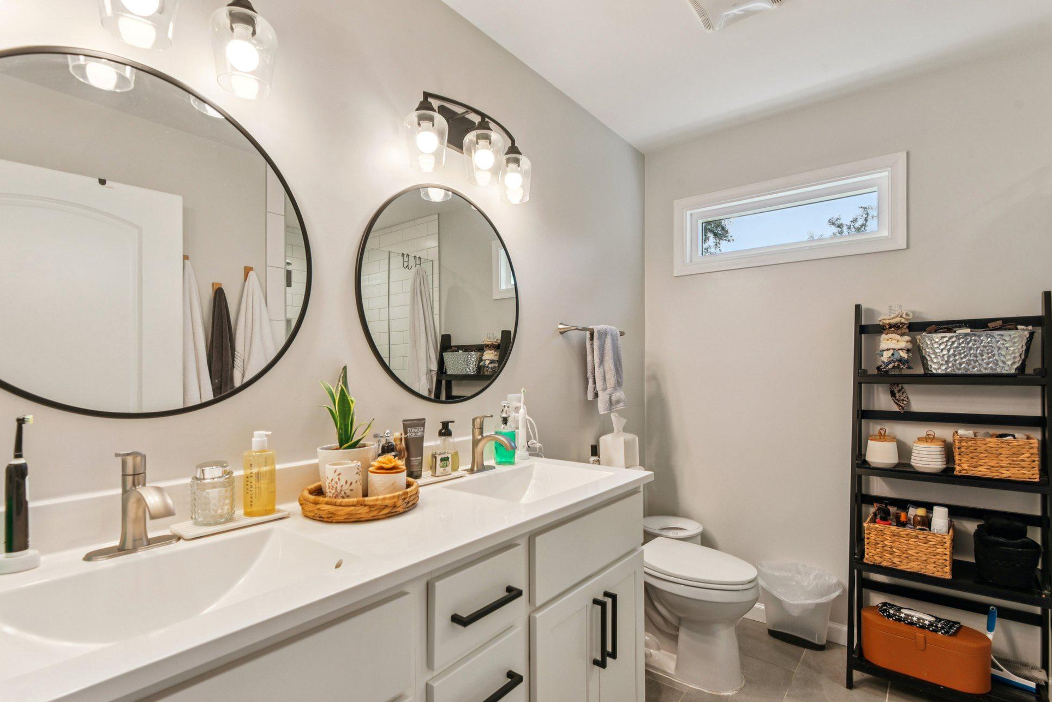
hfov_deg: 93.3
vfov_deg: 70.4
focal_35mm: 17
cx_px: 523
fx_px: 497
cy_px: 372
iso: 400
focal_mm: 16
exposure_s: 1/60
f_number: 8
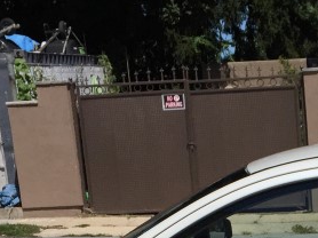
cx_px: 326
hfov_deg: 17.9
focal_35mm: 107
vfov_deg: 13.0
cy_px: 365
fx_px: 982
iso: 32
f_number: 2.2
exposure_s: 1/6623
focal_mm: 4.15
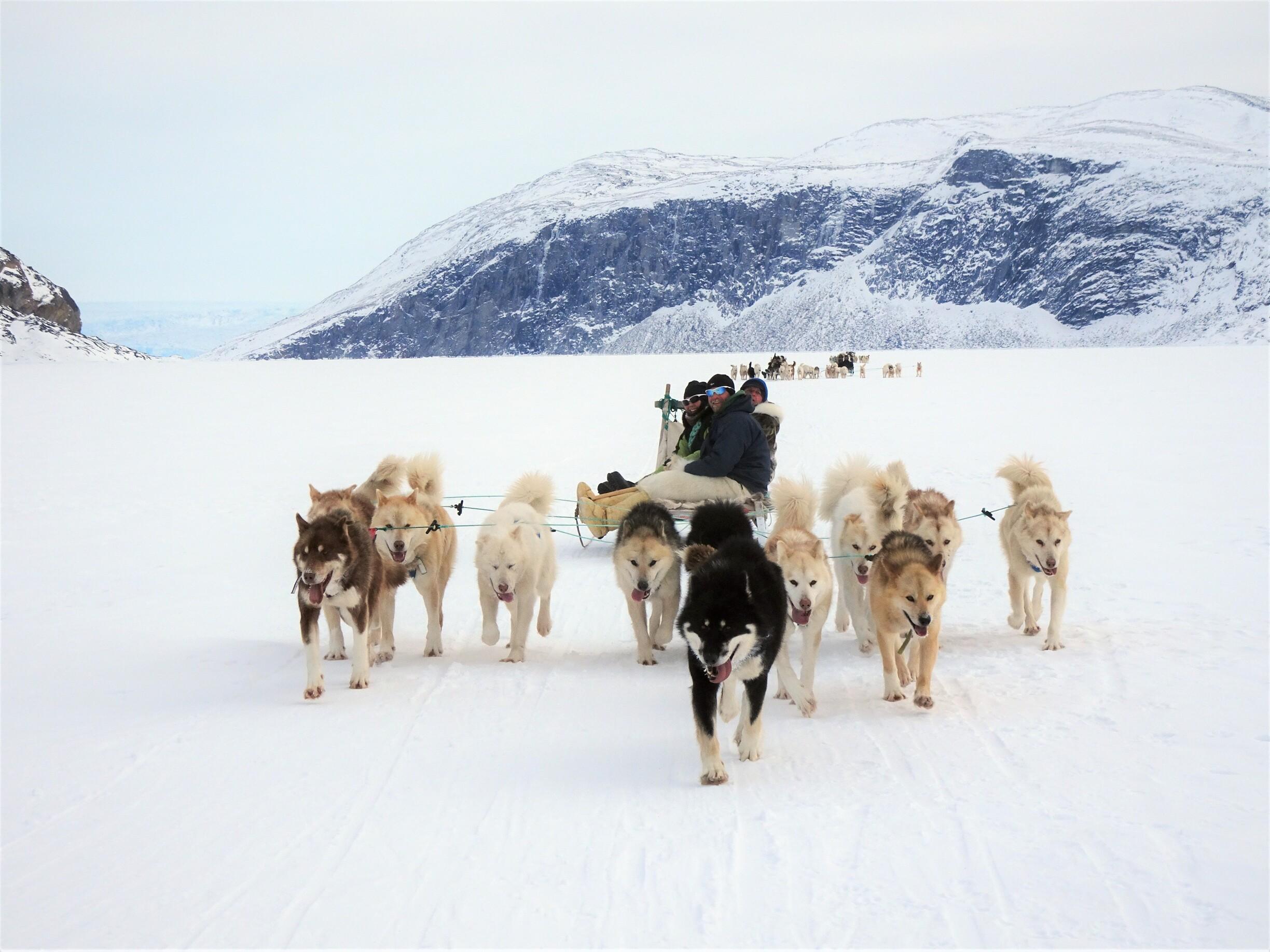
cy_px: 476
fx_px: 2935
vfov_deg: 18.4
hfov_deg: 24.4
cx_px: 635
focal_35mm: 80
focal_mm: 13.69
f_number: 5
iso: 80
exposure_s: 1/640
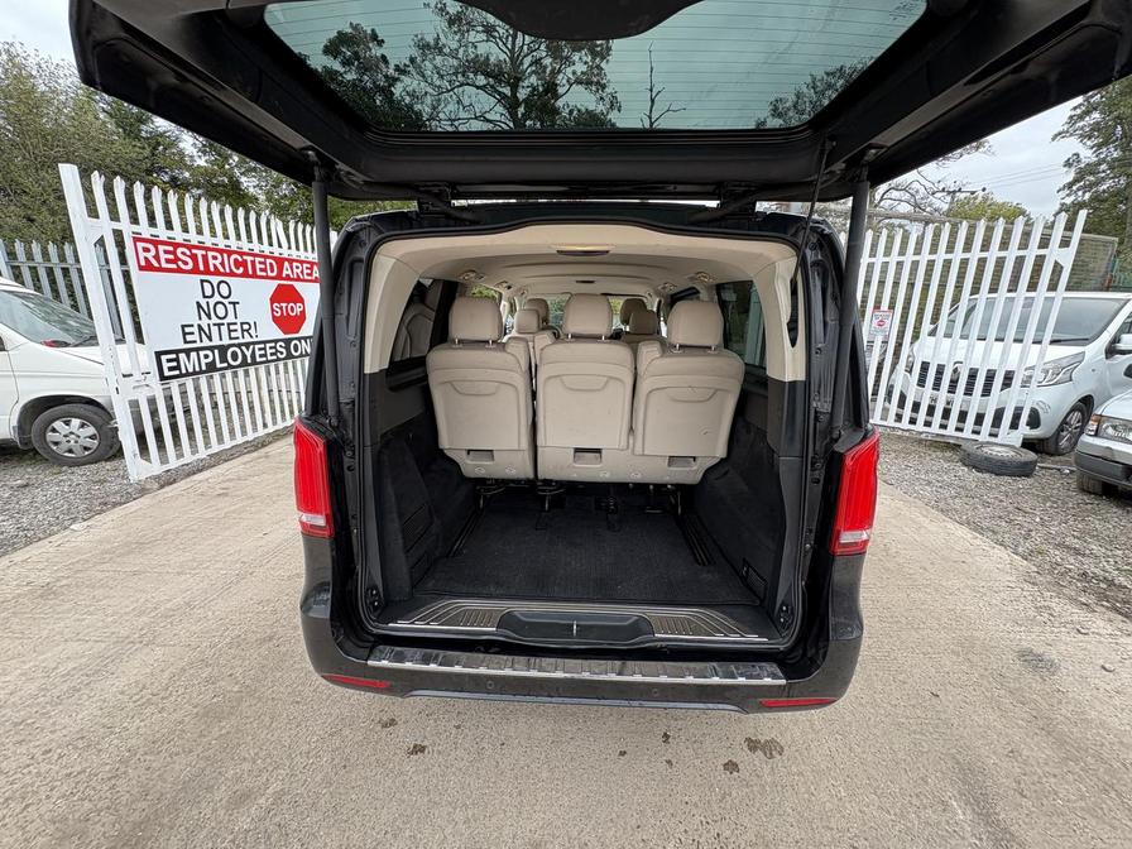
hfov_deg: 102.1
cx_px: 566
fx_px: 458
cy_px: 424
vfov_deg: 85.7
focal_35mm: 14
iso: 100
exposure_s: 1/99
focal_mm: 2.22
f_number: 2.2
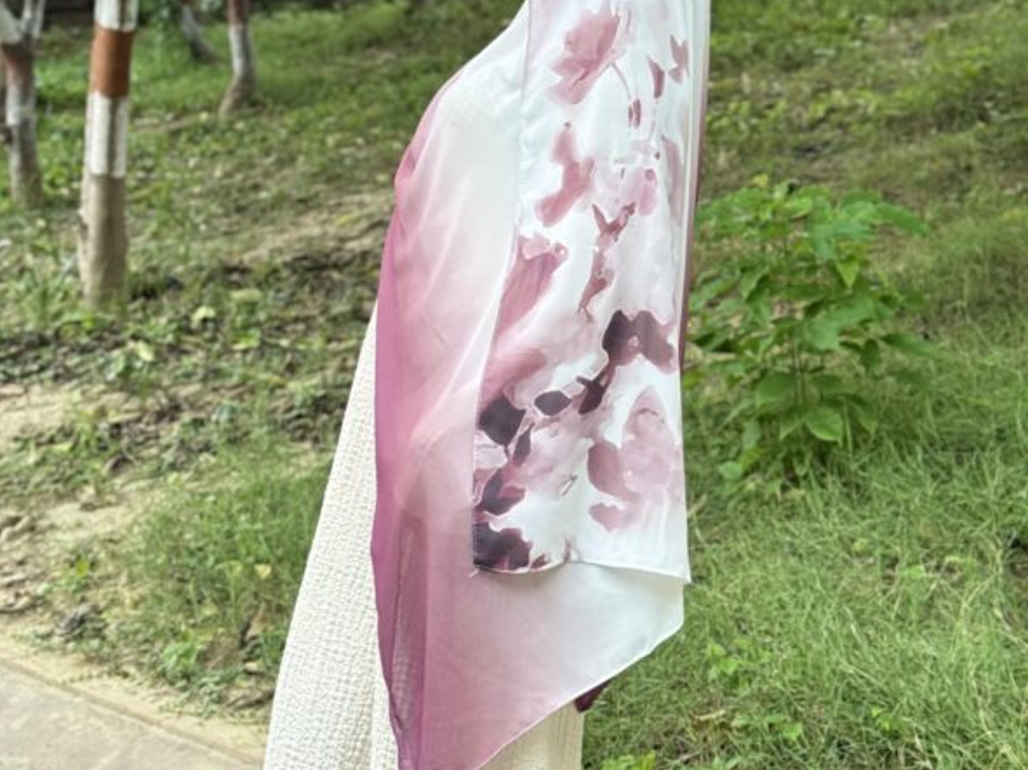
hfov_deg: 29.8
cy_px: 160
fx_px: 1930
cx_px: 510
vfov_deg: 22.3
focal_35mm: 65
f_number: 1.78
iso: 64
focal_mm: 6.76
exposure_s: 1/229
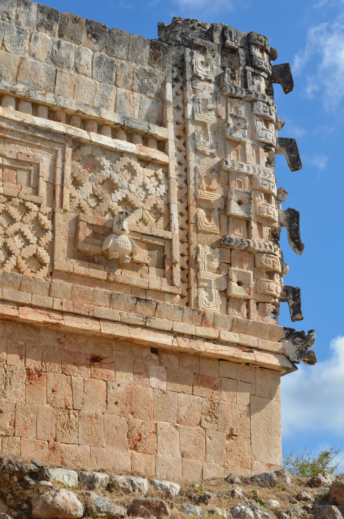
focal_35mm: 105
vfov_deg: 19.5
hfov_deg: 13.0
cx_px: 172
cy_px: 260
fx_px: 1512
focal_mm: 70
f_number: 7.1
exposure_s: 1/800
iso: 200
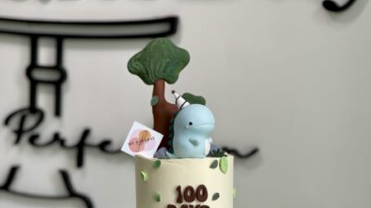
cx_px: 185
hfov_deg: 22.7
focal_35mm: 94
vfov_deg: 12.6
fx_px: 925
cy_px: 241
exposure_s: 1/100
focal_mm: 7.5
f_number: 2.2
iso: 32
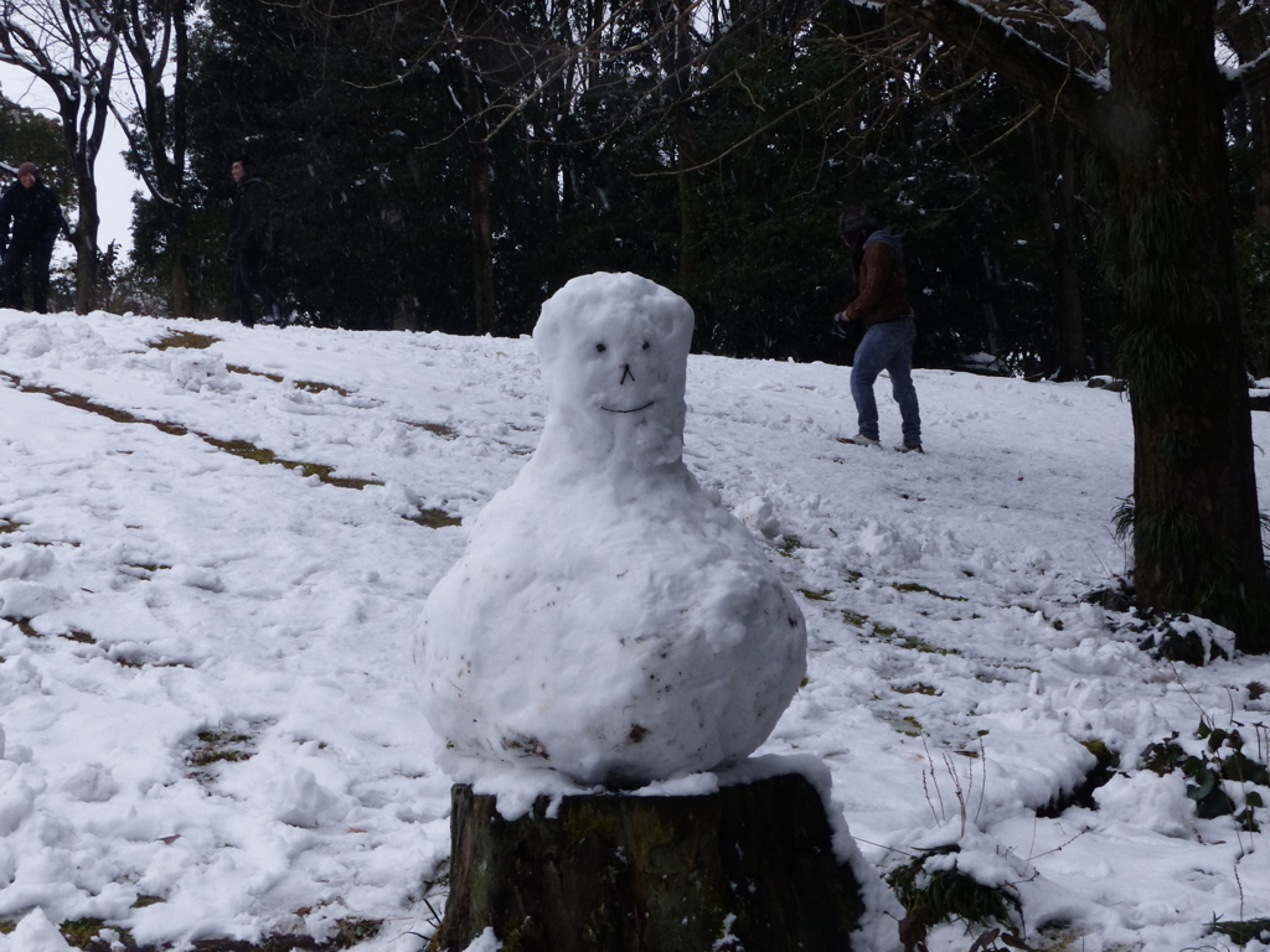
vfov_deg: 27.0
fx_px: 1981
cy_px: 476
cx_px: 635
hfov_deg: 35.5
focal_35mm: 54
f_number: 7.1
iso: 320
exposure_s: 1/50
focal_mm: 9.8
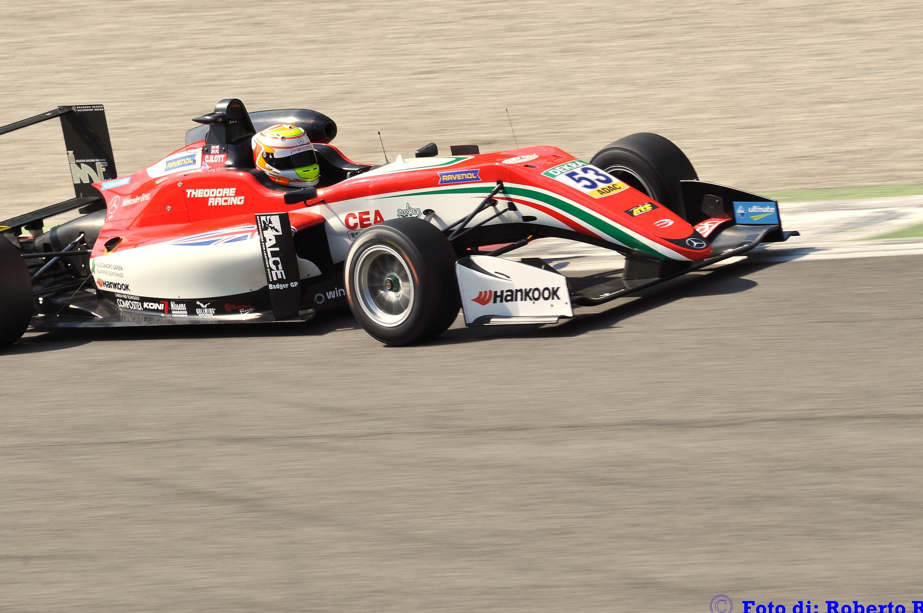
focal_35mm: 480
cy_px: 267
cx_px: 429
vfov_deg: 2.9
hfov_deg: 4.3
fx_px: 12292
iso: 200
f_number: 13
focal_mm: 270
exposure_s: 1/200
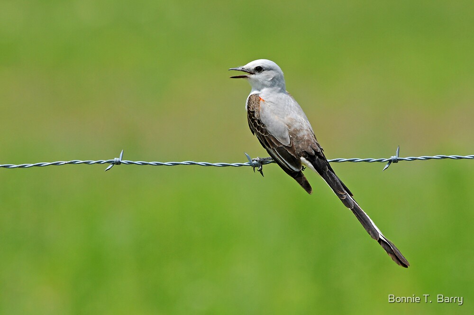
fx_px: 7890
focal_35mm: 600
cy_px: 158
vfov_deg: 2.3
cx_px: 237
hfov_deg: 3.4
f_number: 9
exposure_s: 1/640
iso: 200
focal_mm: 400
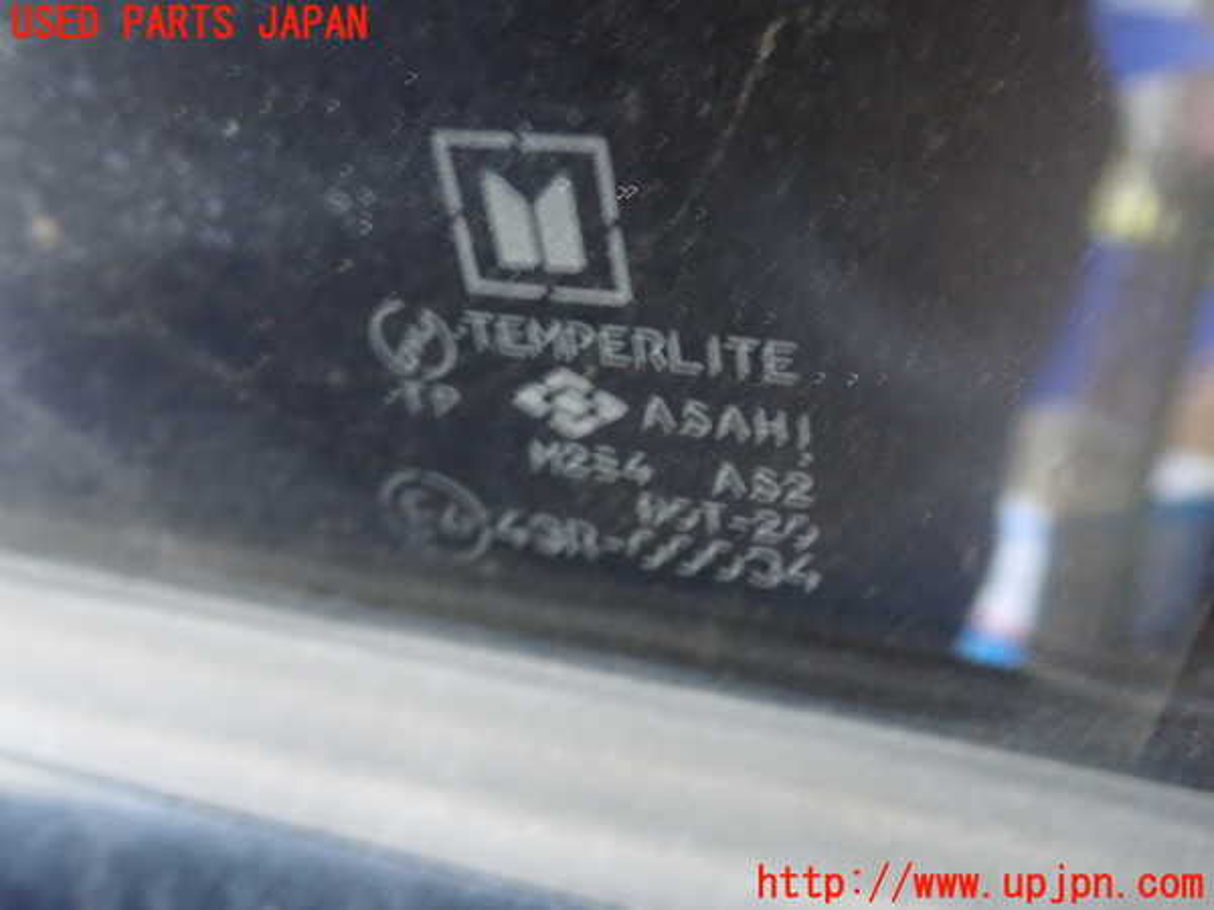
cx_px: 607
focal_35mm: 40
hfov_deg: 46.8
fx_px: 1403
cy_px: 455
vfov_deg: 36.0
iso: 1000
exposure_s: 1/10
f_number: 2.8
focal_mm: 7.34
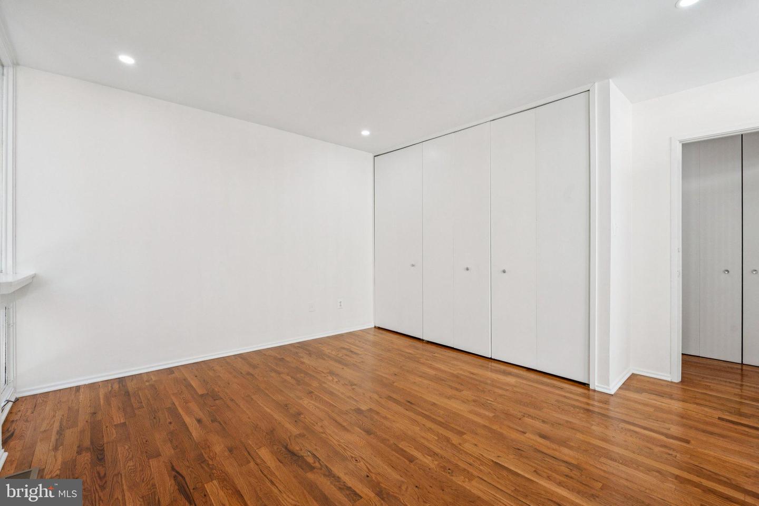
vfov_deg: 73.7
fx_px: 337
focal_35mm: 16
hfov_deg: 96.7
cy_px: 253
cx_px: 380
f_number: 8
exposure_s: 1/60
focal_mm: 16
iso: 400
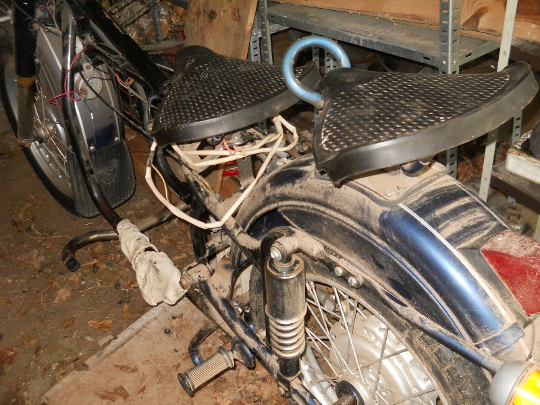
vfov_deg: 35.1
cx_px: 270
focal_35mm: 41
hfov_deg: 45.8
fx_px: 640
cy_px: 202
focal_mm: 6.72
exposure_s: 1/30
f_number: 3.1
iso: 250
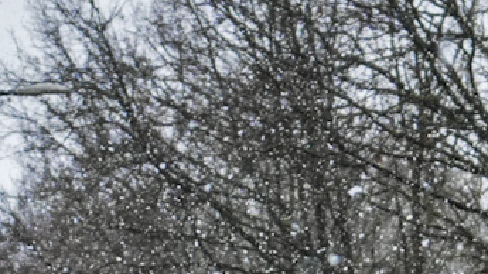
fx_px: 2562
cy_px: 818
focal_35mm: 198
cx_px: 522
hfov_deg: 10.8
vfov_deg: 5.7
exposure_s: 1/1000
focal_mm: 34
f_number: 2.8
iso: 800
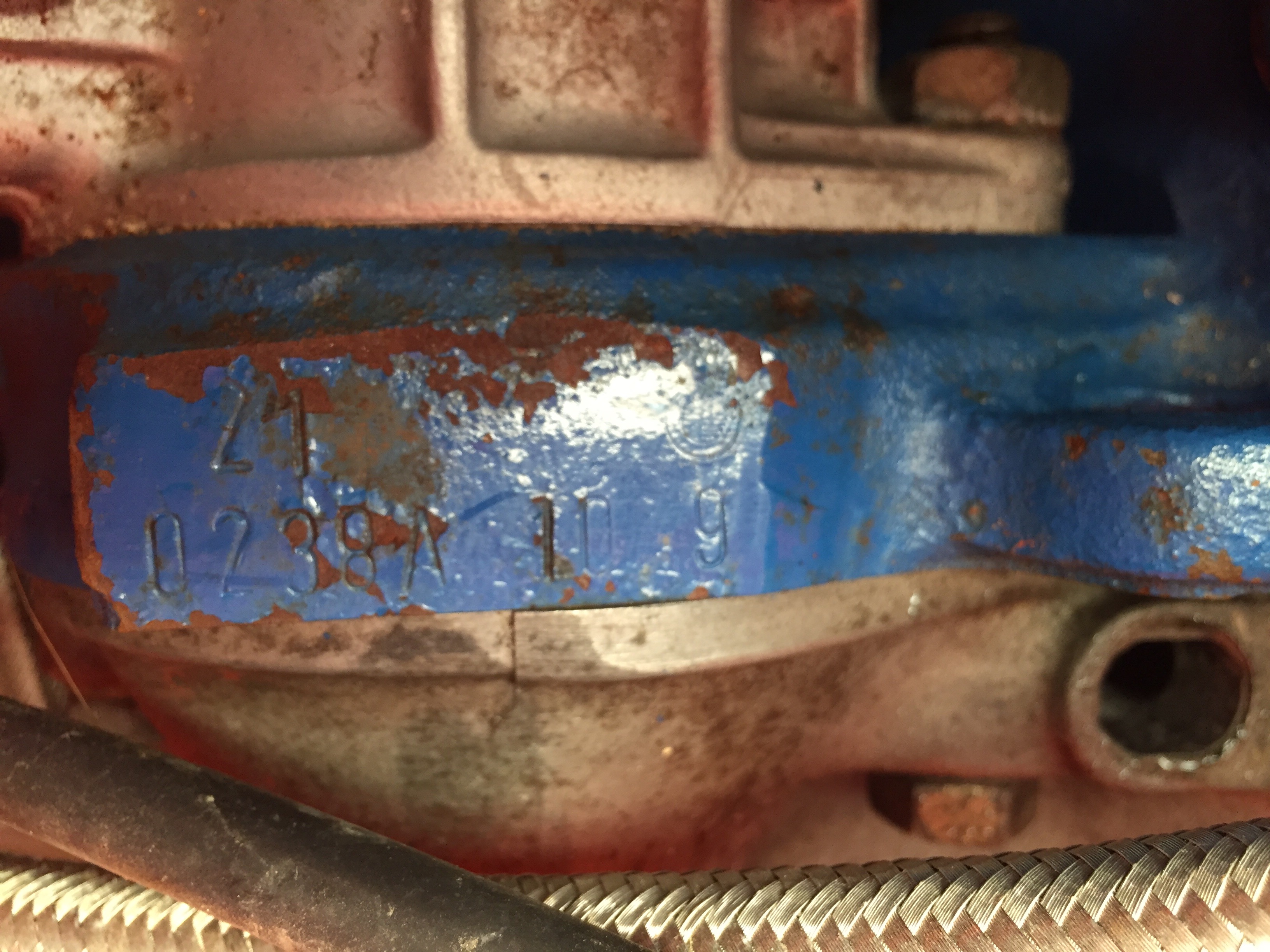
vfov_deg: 48.2
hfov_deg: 61.7
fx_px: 1064
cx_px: 635
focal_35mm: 29
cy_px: 476
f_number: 2.2
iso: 160
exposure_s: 1/33
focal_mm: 4.15
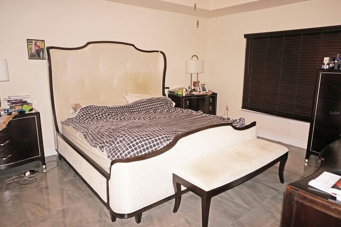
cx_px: 171
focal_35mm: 25
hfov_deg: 71.6
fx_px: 237
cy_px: 113
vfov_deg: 51.2
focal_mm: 16
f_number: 3.5
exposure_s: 1/80
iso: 800
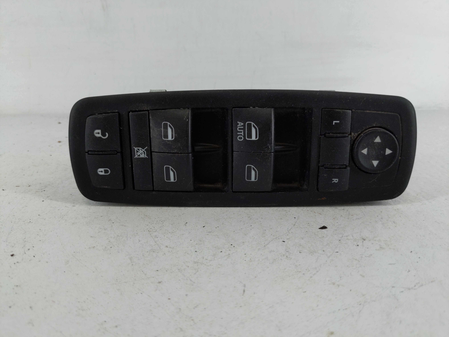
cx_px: 224
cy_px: 168
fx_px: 324
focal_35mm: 25
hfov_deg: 69.4
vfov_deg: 54.9
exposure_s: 1/124
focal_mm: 4.38
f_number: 1.73
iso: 56
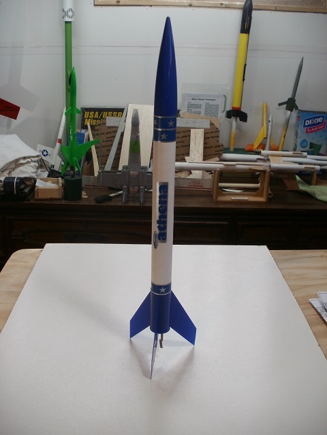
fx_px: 453
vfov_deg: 51.4
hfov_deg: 39.7
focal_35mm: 36
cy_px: 218
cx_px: 164
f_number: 3.5
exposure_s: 1/30
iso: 100
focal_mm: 6.3
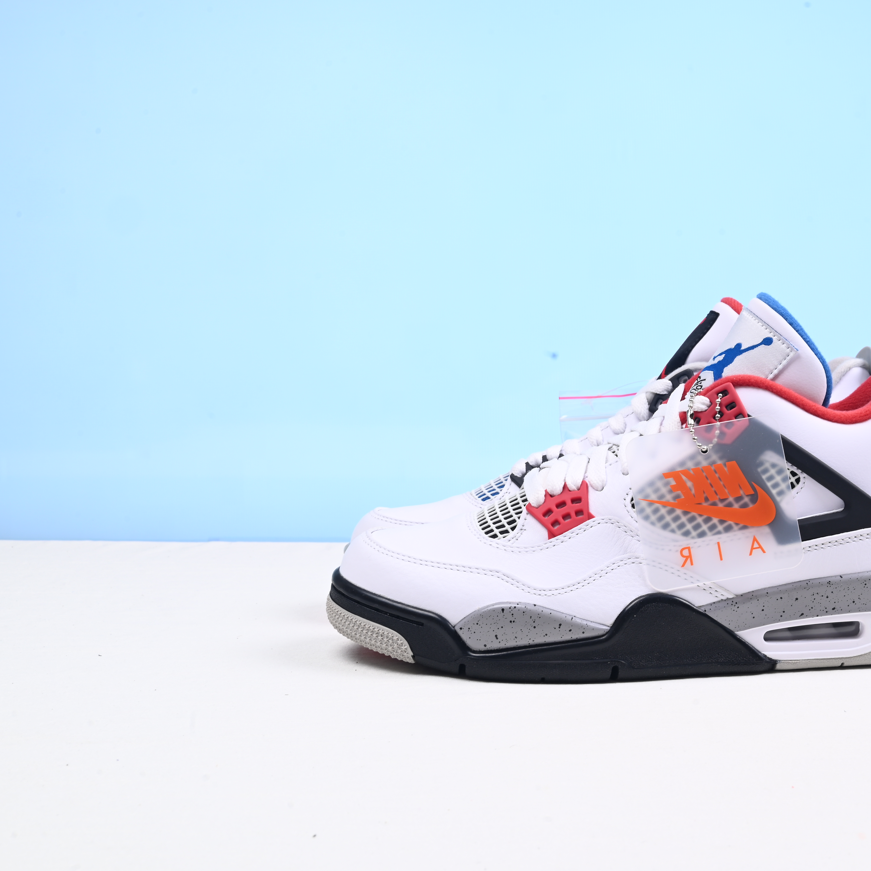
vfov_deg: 33.4
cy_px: 436
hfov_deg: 32.9
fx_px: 1452
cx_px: 632
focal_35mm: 51
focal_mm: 40
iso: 100
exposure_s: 1/2
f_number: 16
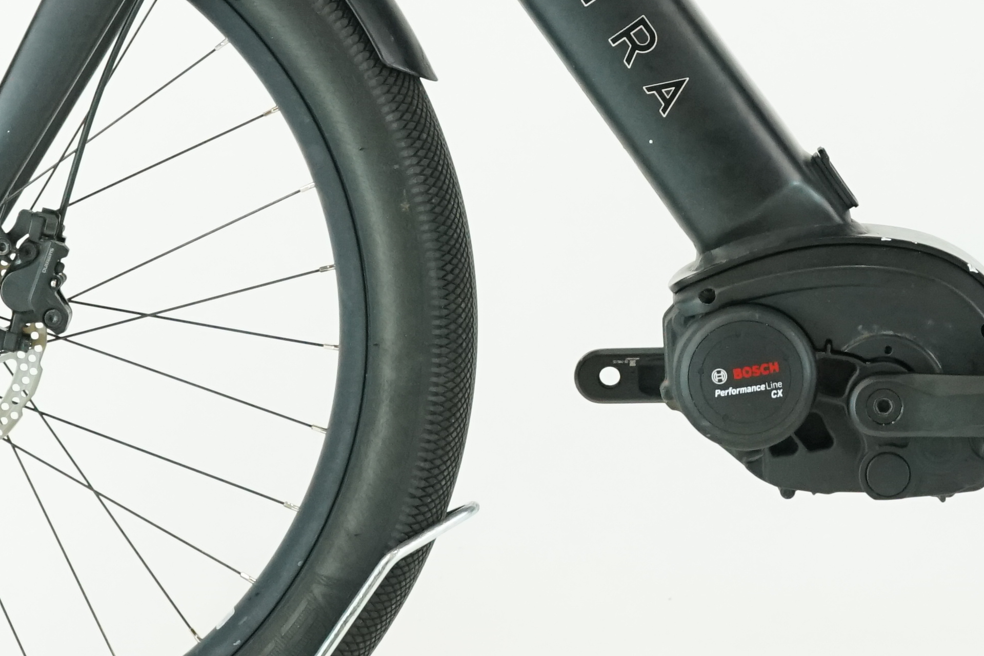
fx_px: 5384
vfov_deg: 6.9
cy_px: -59
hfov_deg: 10.4
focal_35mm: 197
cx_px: 858
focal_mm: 63
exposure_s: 1/200
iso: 2500
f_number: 6.3
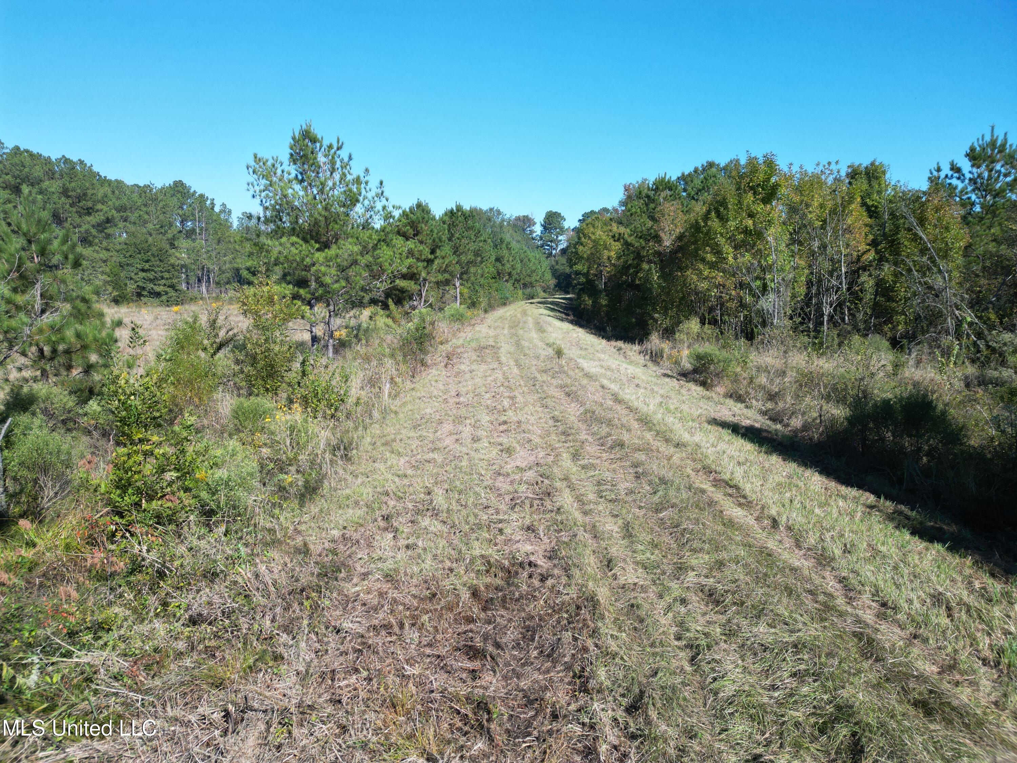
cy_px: 382
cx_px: 508
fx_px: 705
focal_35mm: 24
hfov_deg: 71.6
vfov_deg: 56.8
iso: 100
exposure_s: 1/1600
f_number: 1.7
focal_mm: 6.72
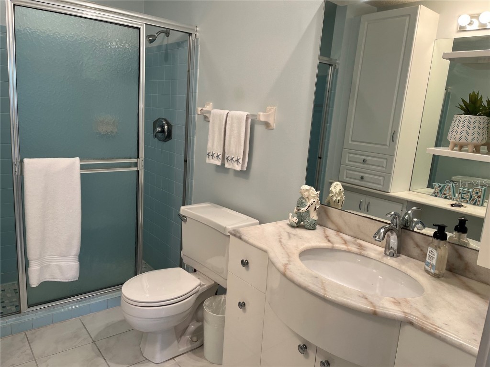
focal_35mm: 26
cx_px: 245
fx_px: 368
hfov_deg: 67.3
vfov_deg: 53.1
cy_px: 184
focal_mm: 5.1
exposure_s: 1/60
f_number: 1.6
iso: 80
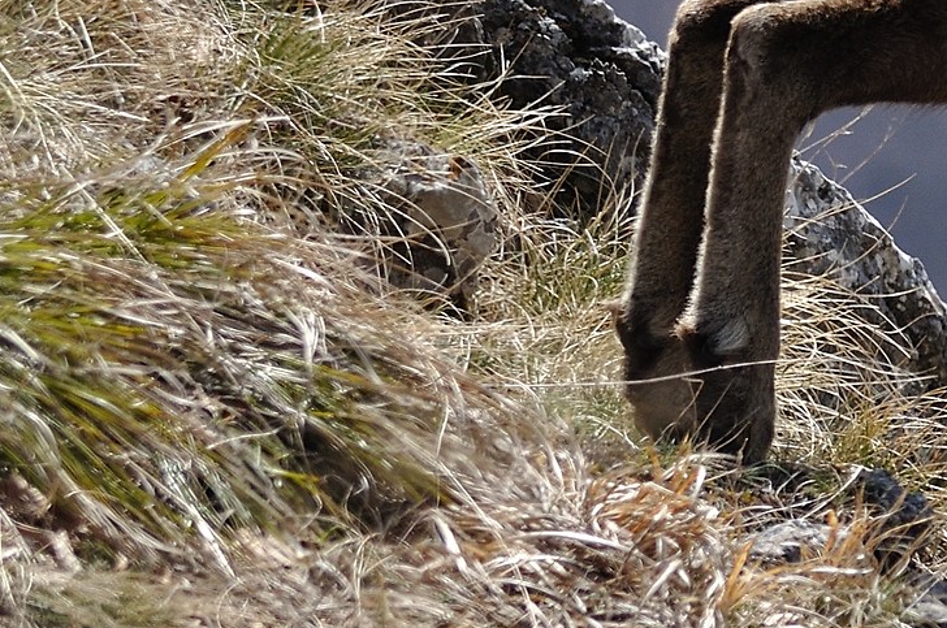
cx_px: 1467
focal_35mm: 1088
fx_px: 28576
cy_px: -13
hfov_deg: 1.9
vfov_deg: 1.3
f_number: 5.6
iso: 320
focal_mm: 220
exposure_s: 1/1600
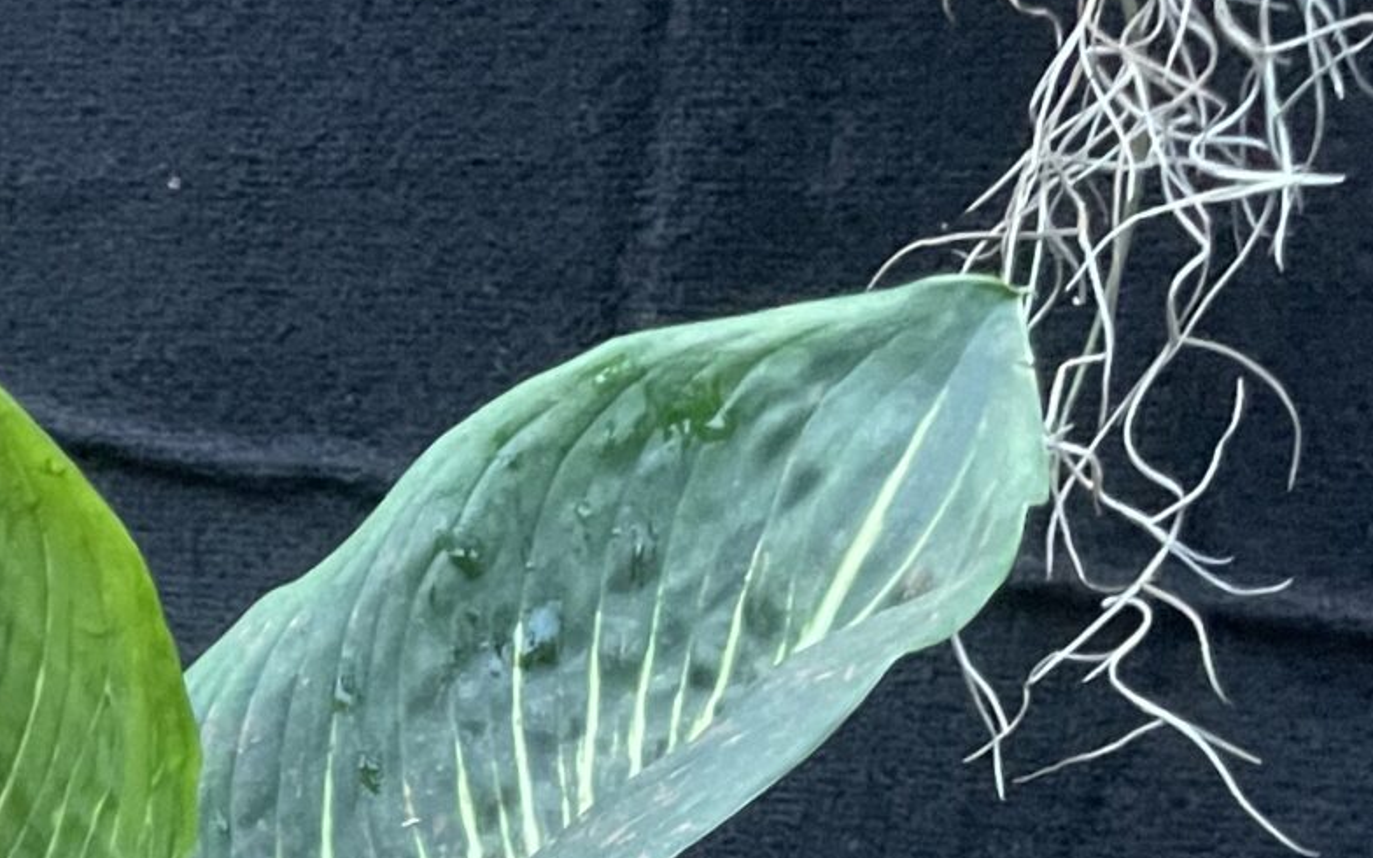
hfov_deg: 22.1
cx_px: -16
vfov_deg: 11.8
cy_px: 2075
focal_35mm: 90
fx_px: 3368
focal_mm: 4.2
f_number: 1.6
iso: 640
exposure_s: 1/36
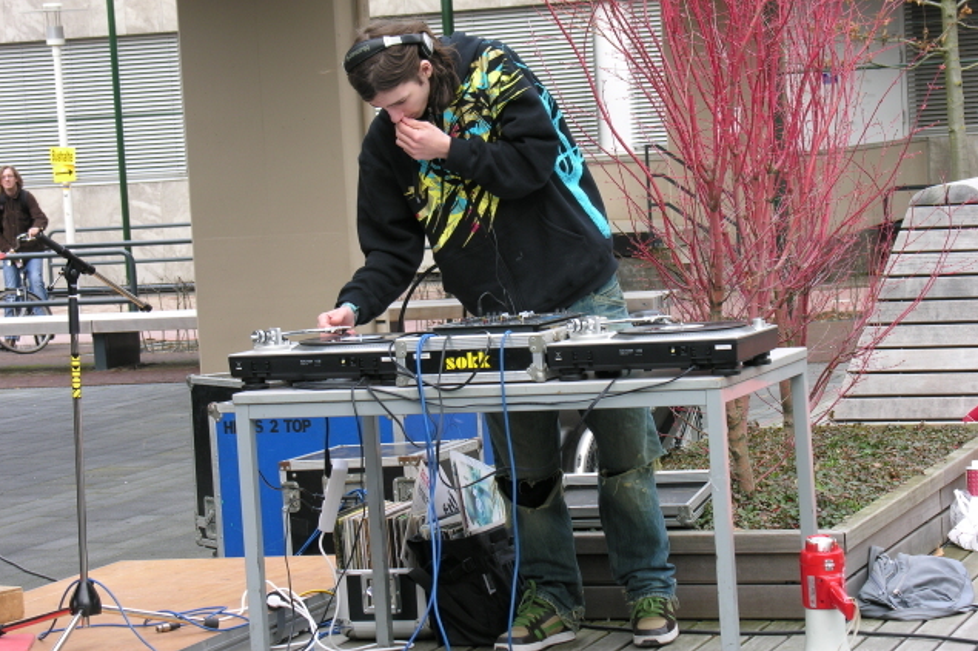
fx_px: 2960
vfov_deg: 12.6
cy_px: 309
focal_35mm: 109
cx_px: 490
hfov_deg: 18.8
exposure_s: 1/70.4
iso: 50
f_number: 4.7
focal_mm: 26.5
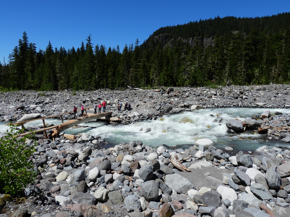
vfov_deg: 56.8
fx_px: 201
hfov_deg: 71.6
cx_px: 145
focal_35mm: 24
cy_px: 108
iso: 100
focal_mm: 4.3
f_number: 3.5
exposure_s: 1/2000
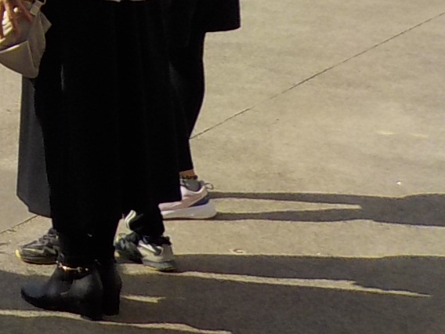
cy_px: -218
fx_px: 1543
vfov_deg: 11.6
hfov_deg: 14.3
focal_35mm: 120
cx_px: -383
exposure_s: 1/1600
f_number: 3.3
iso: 125
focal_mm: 4.1
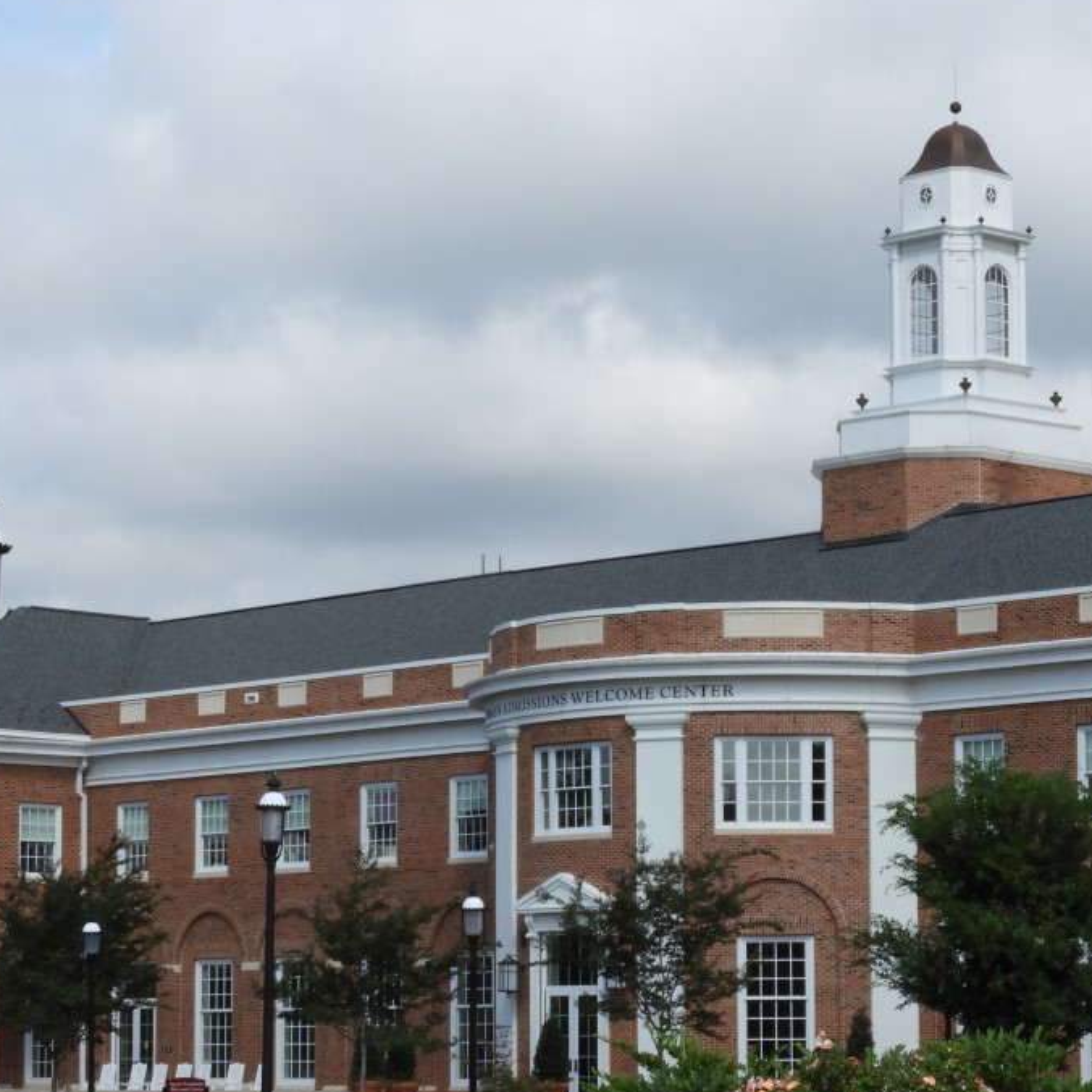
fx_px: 4033
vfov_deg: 15.4
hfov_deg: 15.4
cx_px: 599
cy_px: 670
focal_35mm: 113
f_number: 4.2
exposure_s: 1/1000
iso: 100
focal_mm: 10.7
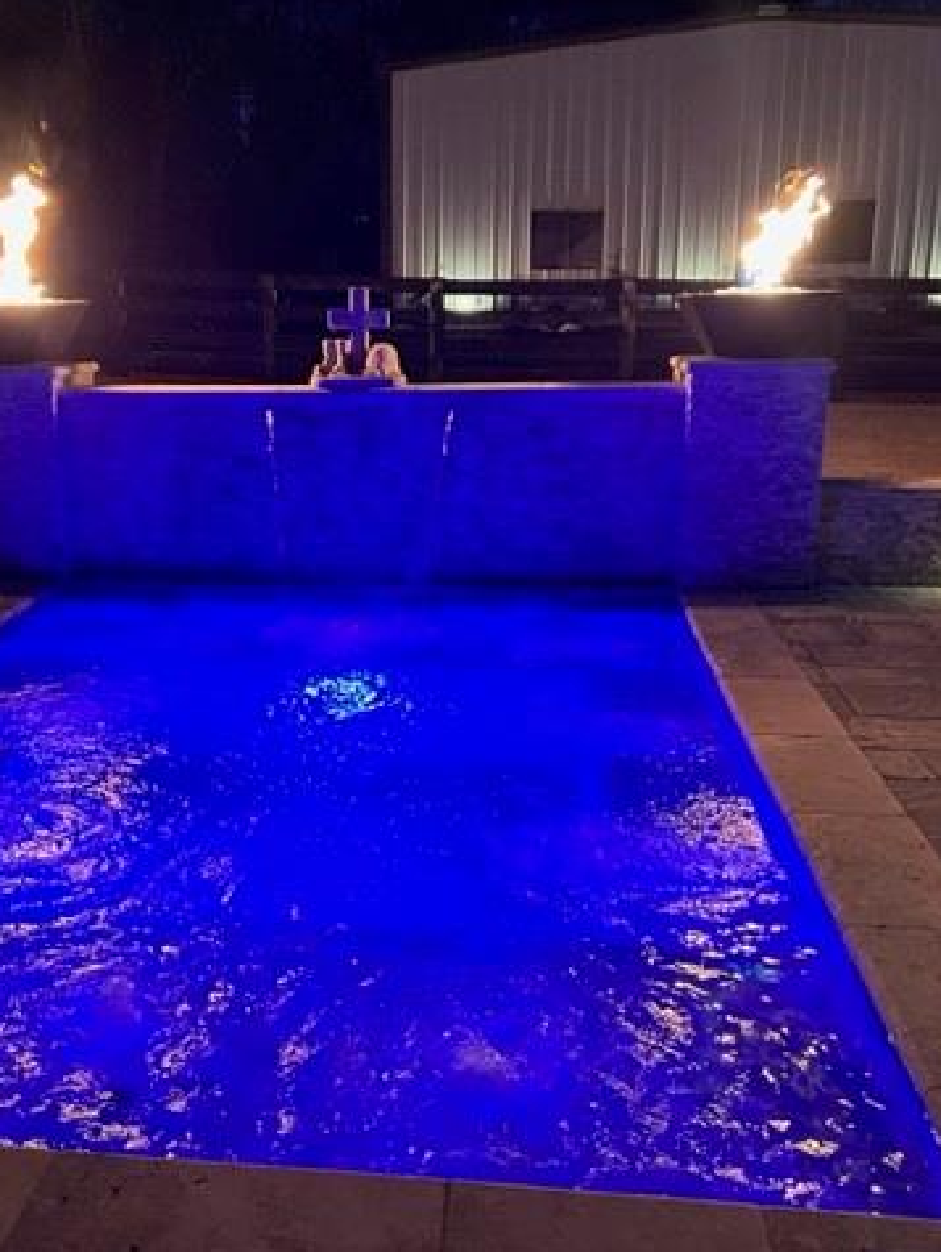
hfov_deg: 40.5
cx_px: 358
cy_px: 627
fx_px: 1267
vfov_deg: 52.6
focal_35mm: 35
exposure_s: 1/40
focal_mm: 5.7
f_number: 1.5
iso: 640
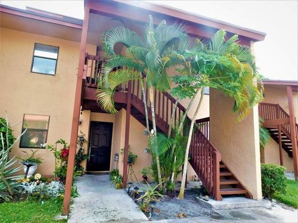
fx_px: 198
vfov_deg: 58.9
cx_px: 149
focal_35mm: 23
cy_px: 112
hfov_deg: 73.9
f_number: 3
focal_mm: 4
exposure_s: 1/160
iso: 125
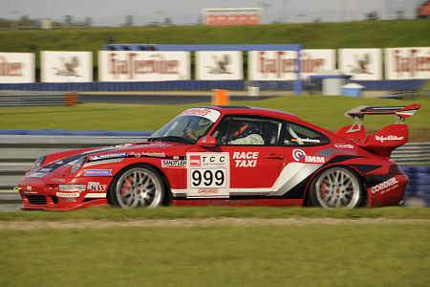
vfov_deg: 3.4
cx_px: 215
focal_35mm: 405
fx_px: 4837
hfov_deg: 5.1
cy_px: 144
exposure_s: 1/320
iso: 200
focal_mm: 270
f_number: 10
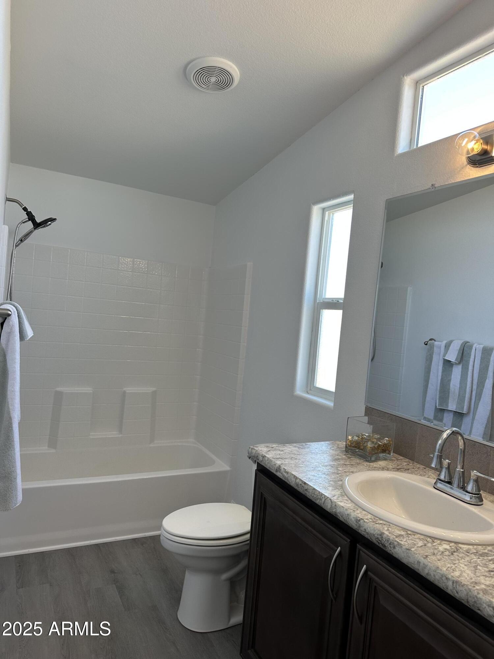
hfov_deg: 56.8
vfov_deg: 71.6
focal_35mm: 24
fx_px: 457
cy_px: 330
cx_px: 247
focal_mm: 6.86
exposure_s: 1/120
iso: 80
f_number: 1.78
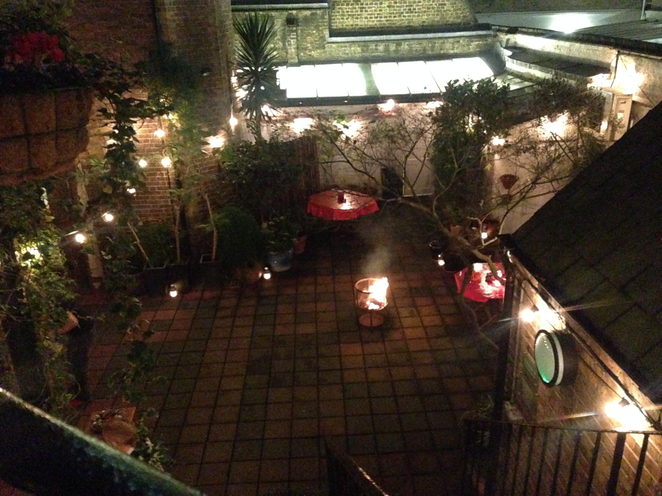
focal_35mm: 33
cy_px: 248
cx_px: 331
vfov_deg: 42.9
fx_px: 631
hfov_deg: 55.4
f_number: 2.4
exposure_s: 1/15
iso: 2500
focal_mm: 4.12
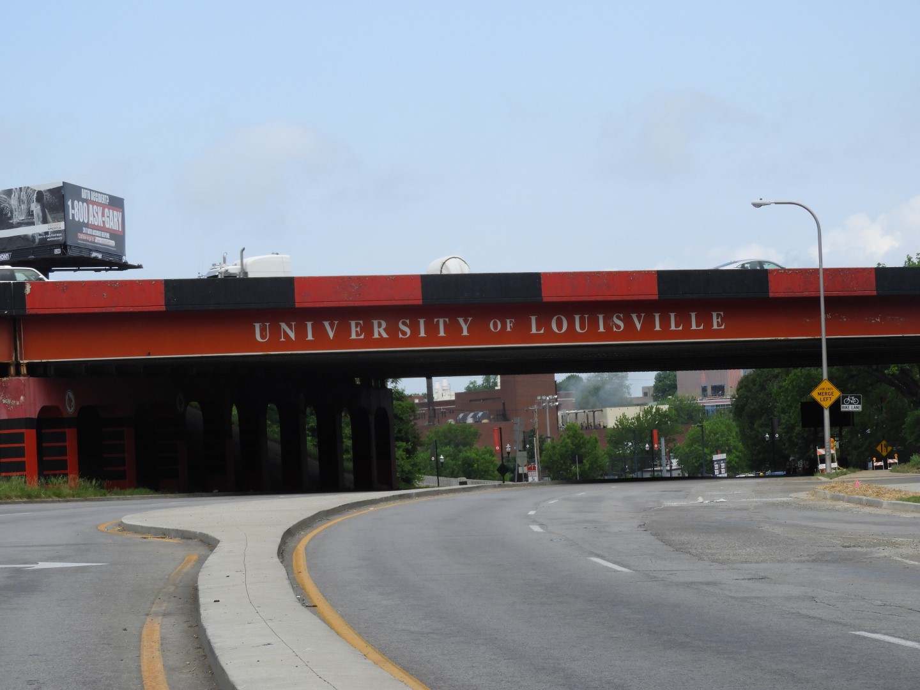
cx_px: 460
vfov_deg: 14.1
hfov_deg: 18.7
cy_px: 345
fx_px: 2791
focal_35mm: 105
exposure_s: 1/500
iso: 100
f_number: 4.8
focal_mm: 18.8
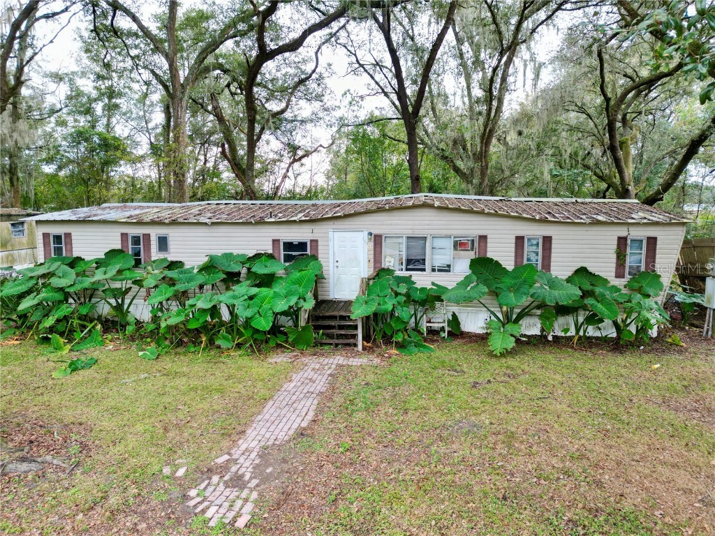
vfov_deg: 56.8
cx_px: 358
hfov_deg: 71.6
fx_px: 496
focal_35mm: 24
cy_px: 268
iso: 200
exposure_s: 1/160
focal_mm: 6.72
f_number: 1.7
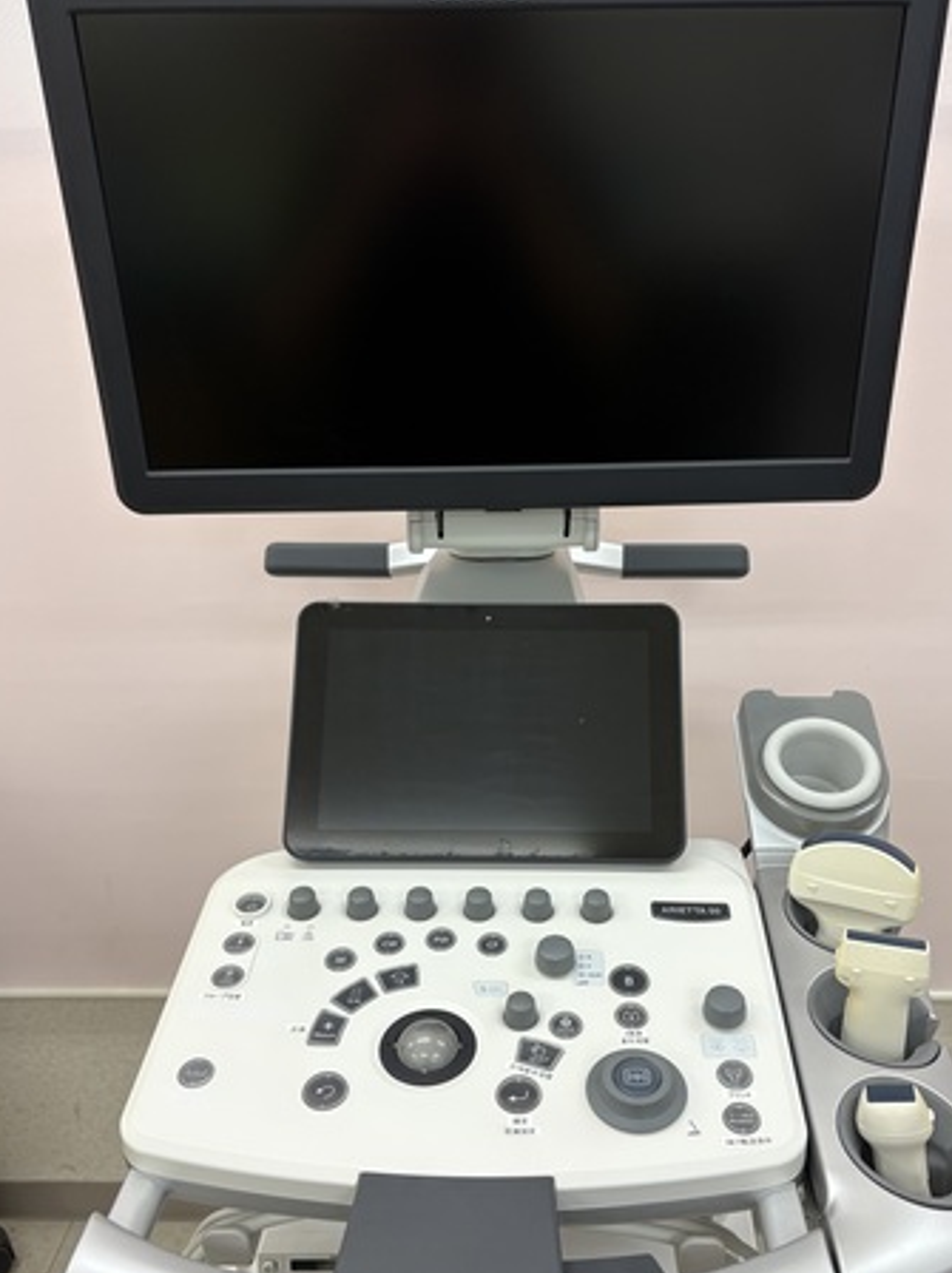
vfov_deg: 58.4
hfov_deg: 45.3
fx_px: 1139
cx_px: 529
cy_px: 665
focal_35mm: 31
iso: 50
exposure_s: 1/120
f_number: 1.6
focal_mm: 5.96
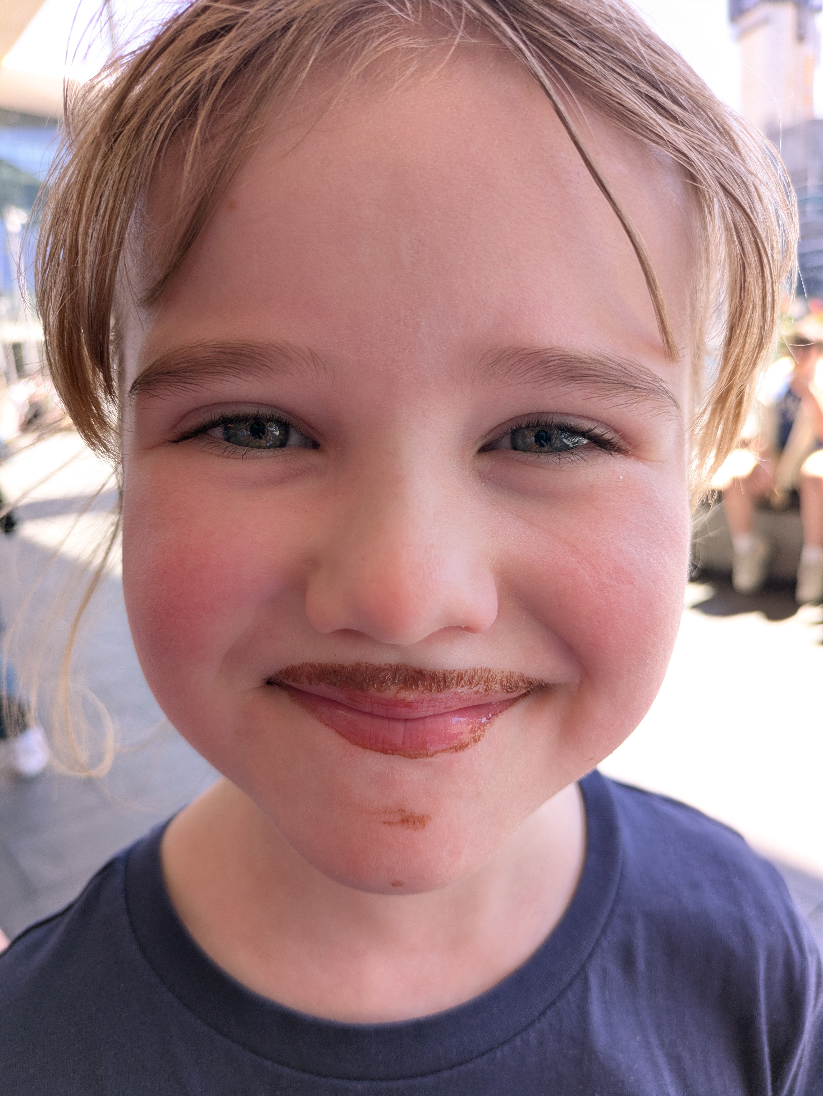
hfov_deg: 54.9
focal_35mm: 25
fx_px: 792
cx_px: 412
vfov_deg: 69.4
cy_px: 548
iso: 78
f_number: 1.89
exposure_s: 1/244
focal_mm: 5.43
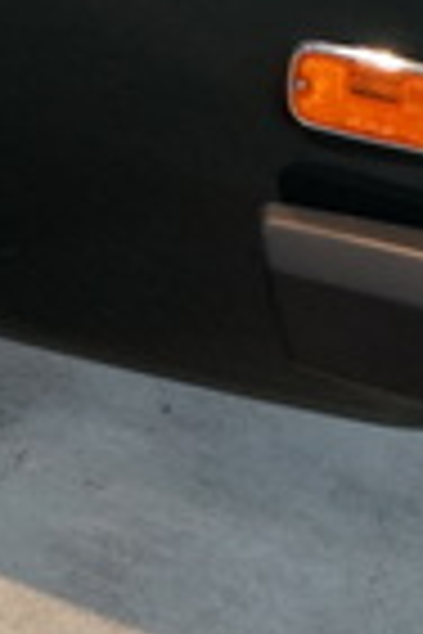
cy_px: -468
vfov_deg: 16.9
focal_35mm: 102
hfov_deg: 12.8
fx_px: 1798
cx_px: -180
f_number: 5.6
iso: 2000
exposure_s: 1/60
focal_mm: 12
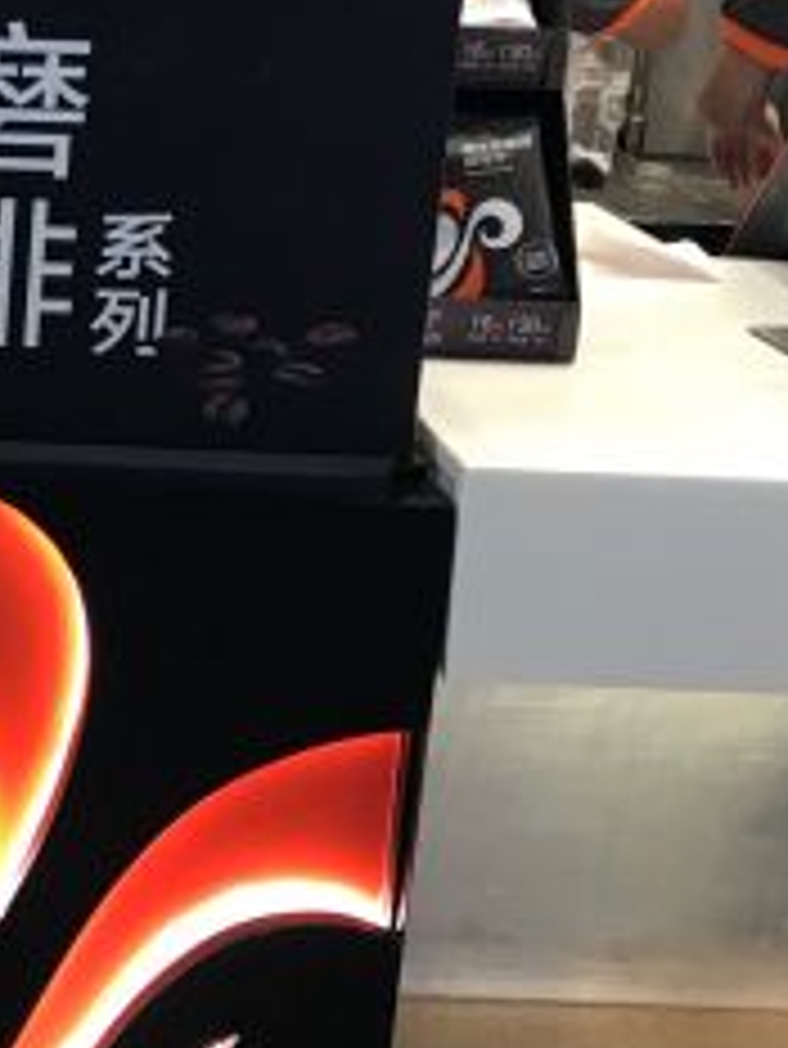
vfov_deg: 23.3
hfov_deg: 16.6
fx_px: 2547
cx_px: -241
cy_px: 472
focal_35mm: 84
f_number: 1.8
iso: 32
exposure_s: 1/25
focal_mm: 3.99
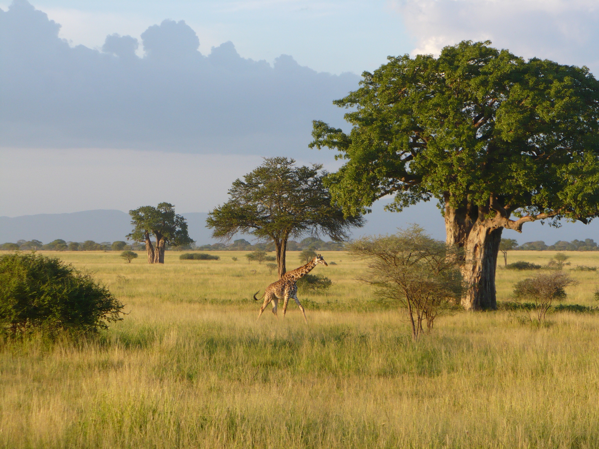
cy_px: 224
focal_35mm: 139
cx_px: 300
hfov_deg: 14.2
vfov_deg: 10.7
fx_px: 2405
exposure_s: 1/160
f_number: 3.8
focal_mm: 22.9
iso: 100
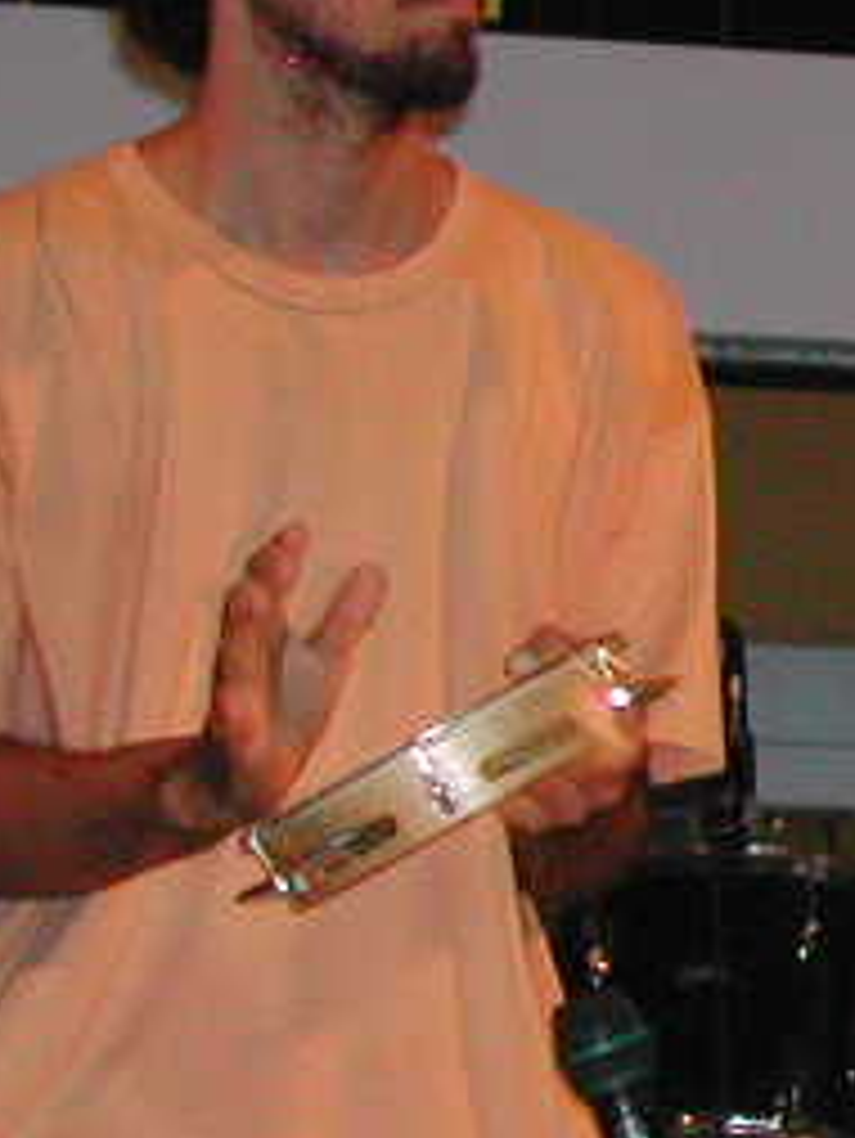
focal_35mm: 231
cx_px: 2052
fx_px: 7601
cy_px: 315
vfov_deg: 8.6
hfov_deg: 6.2
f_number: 3.4
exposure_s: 1/60
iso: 289
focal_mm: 12.2
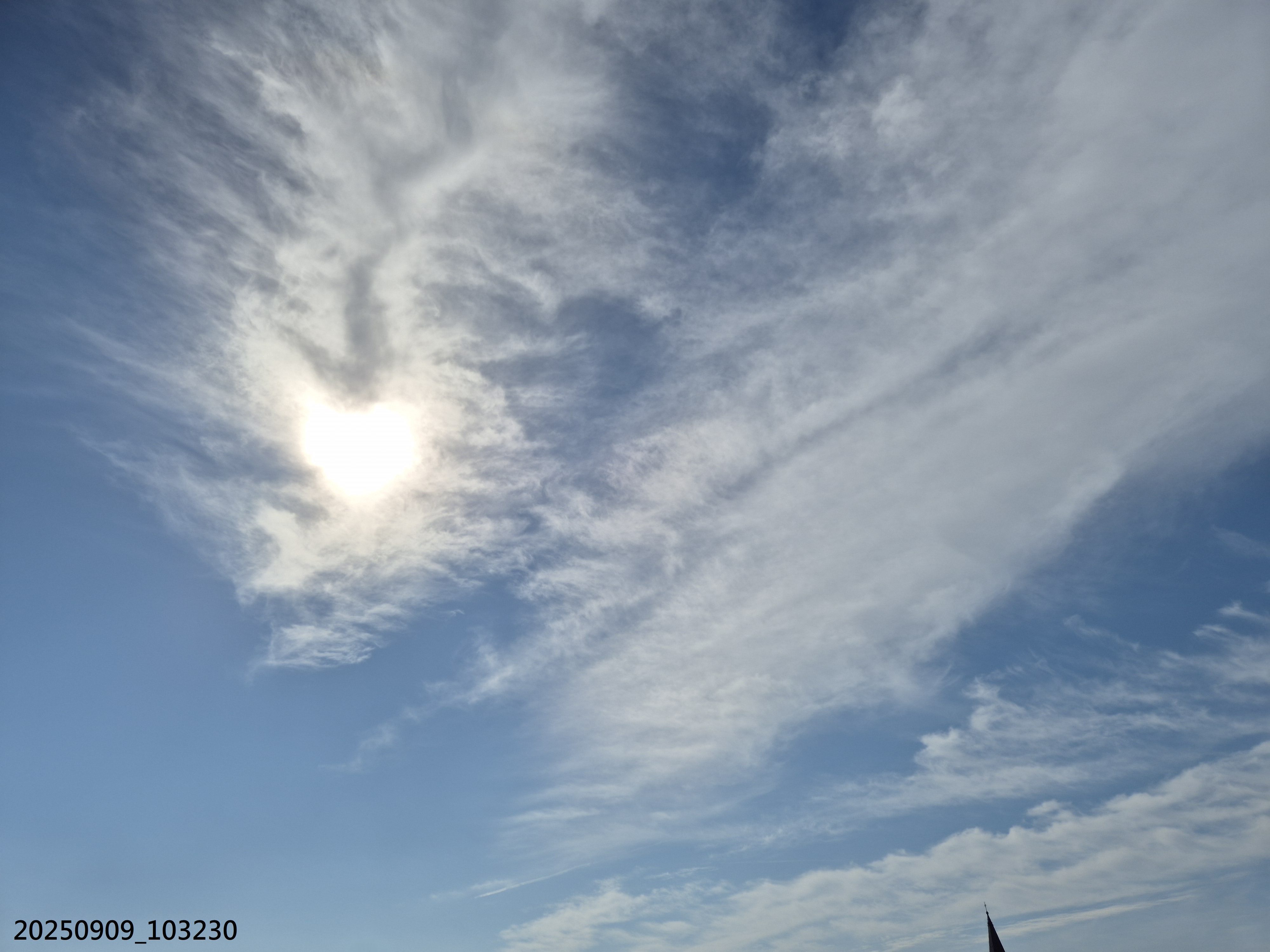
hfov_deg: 73.9
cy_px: 476
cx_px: 635
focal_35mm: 23
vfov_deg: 58.9
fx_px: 844
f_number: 1.8
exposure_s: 1/9696
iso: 25
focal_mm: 5.4
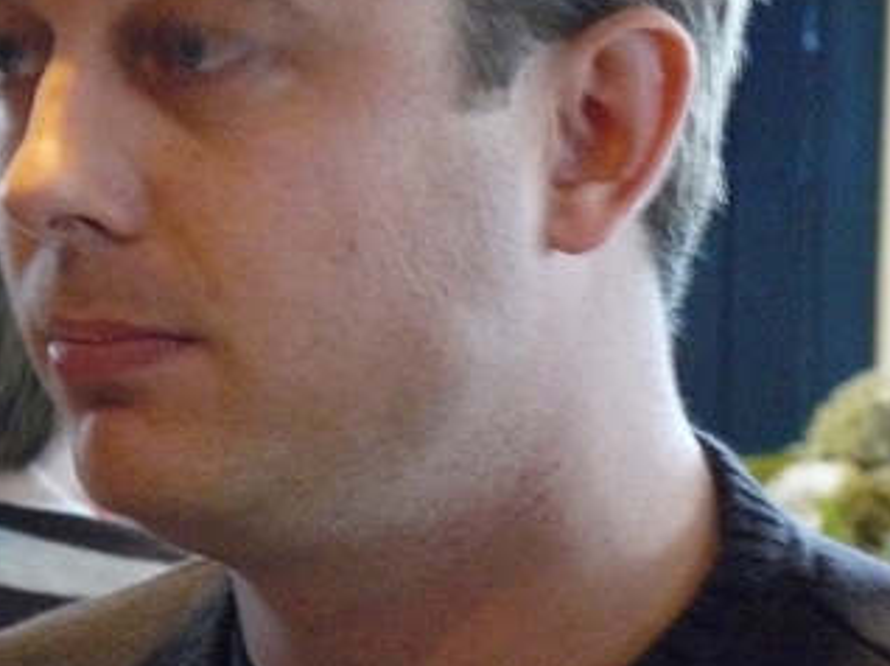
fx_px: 6988
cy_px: 143
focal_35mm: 272
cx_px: 392
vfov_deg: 5.5
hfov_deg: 7.3
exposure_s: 1/15
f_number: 3.3
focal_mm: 24.1
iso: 800
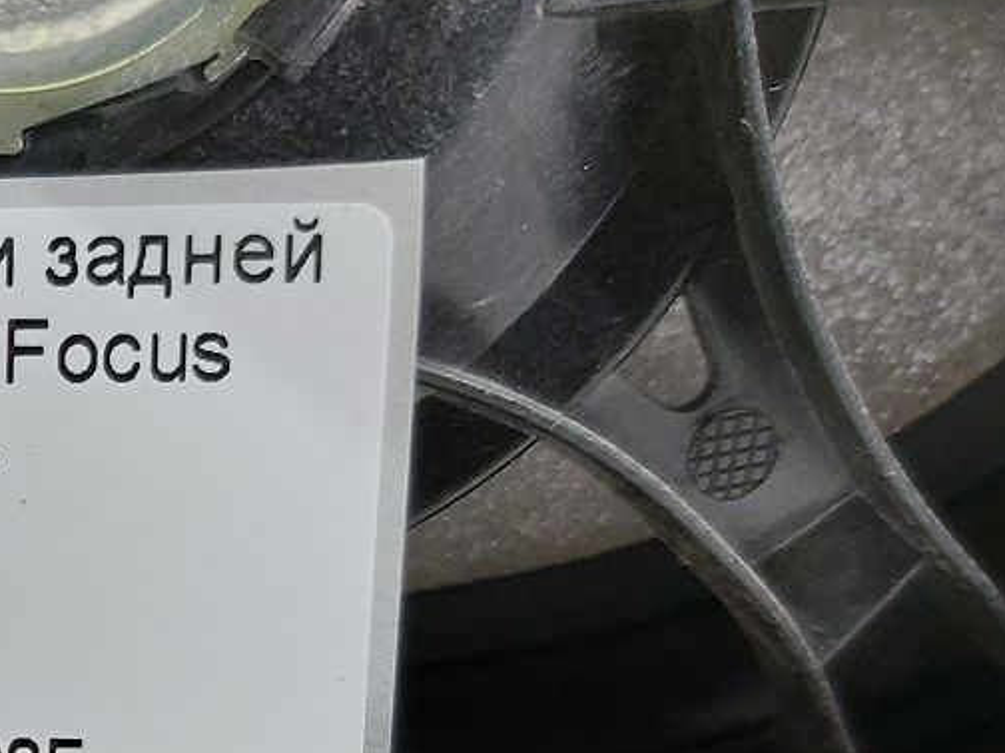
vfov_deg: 21.3
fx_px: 1916
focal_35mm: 66
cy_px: 793
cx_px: -218
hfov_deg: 26.1
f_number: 1.8
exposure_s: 1/50
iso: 80
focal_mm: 5.23
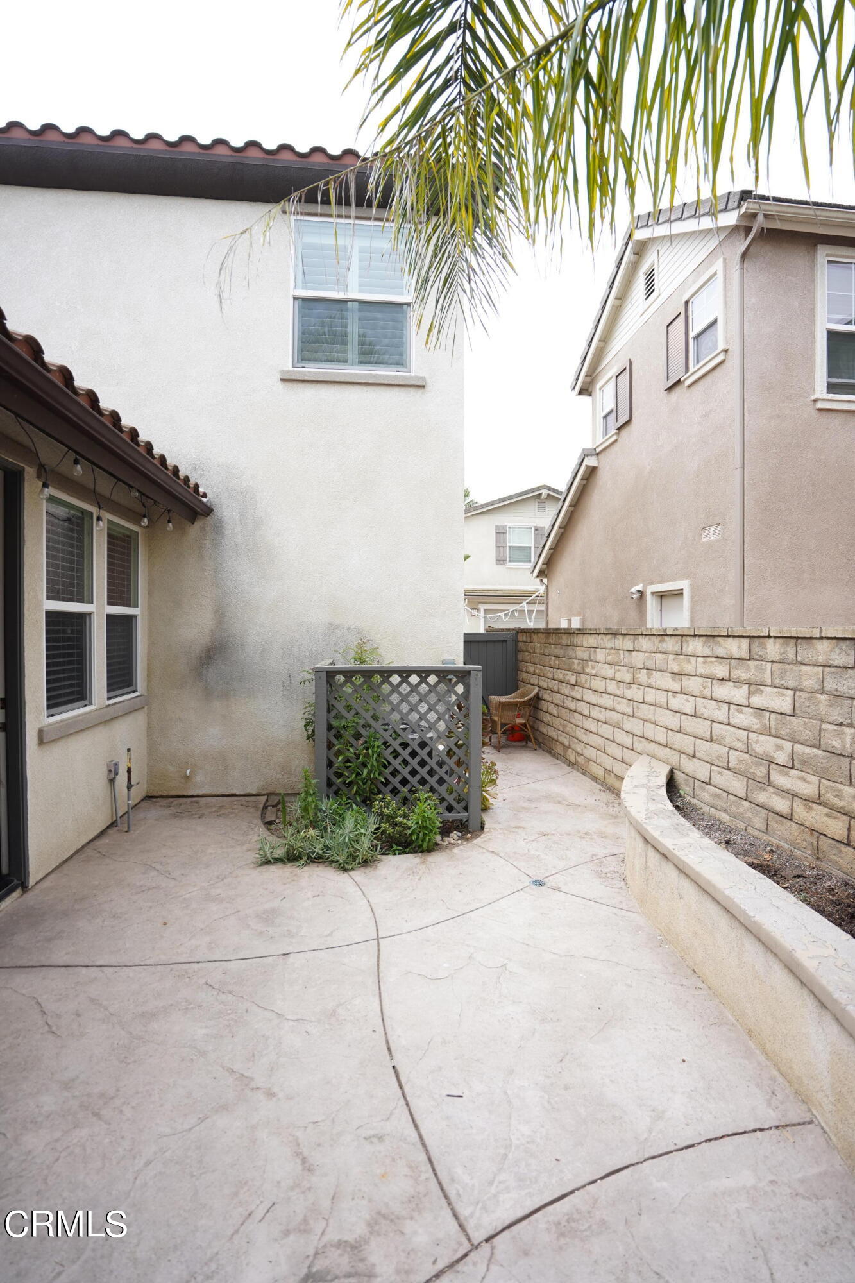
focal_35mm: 16
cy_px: 642
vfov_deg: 96.7
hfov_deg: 73.7
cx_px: 428
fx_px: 570
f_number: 4
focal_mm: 16
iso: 250
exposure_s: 1/640
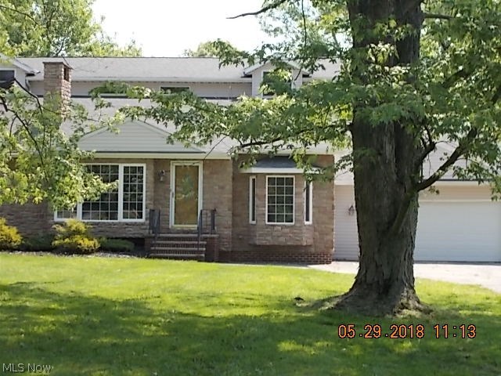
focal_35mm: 76
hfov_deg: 25.7
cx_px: 250
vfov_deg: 19.4
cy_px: 188
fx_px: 1100
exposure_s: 1/125
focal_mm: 13.5
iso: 80
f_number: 5.8
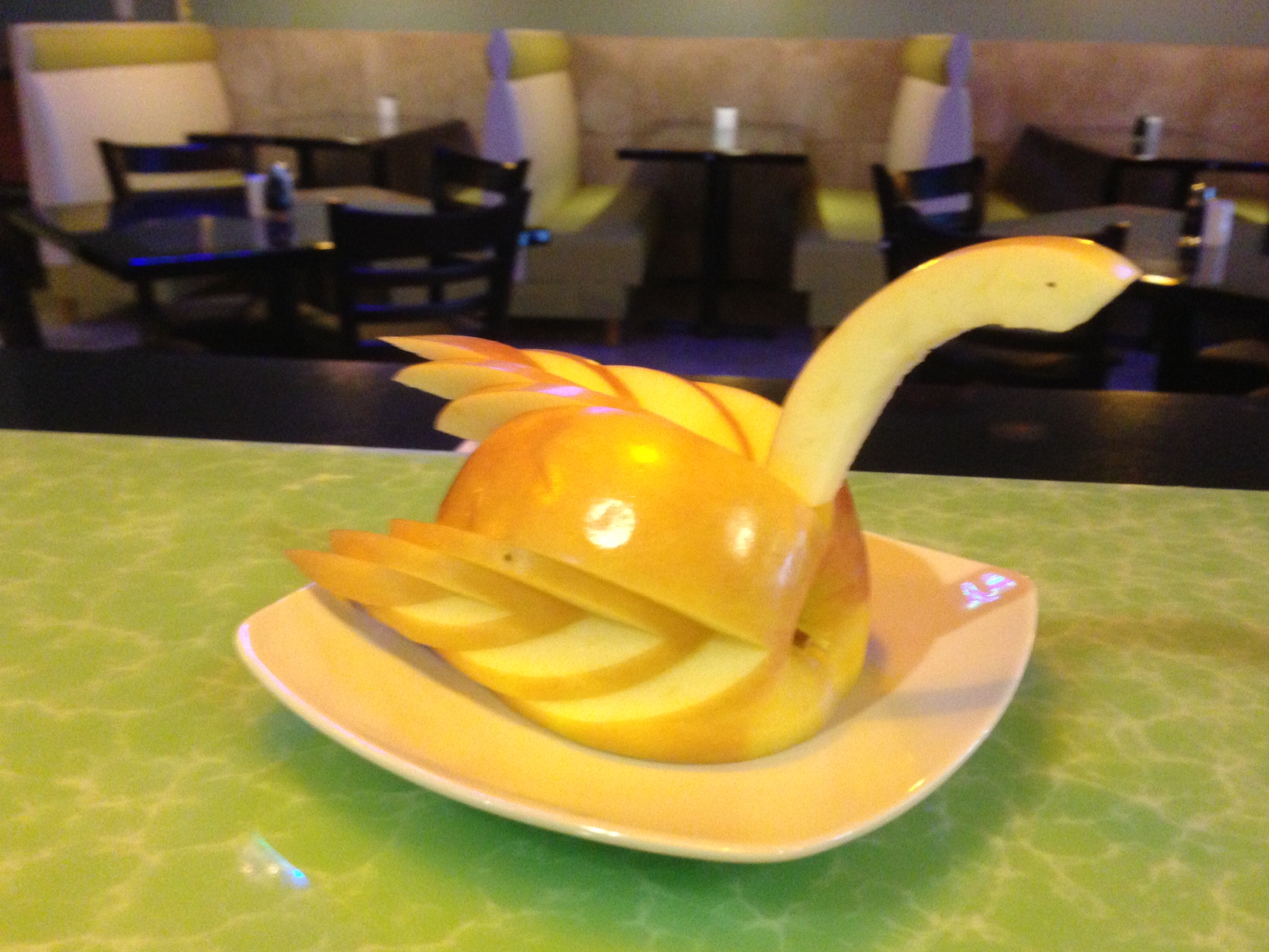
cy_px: 487
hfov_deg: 54.0
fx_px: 1246
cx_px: 633
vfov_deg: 41.8
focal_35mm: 34
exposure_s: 1/15
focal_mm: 4.13
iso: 400
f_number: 2.4
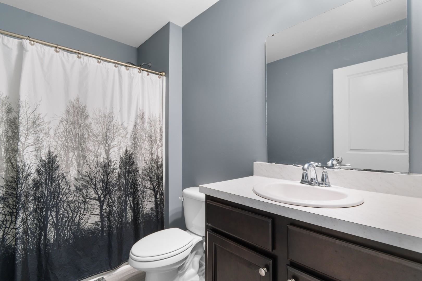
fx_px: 188
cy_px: 140
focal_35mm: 16
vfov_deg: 73.7
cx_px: 211
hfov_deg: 96.7
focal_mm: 11
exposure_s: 1/4
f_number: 4.8
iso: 100
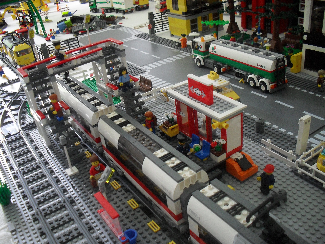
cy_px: 122
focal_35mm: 35
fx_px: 329
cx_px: 162
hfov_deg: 52.6
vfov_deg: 40.7
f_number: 3.2
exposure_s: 1/3
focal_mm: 6.3
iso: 200
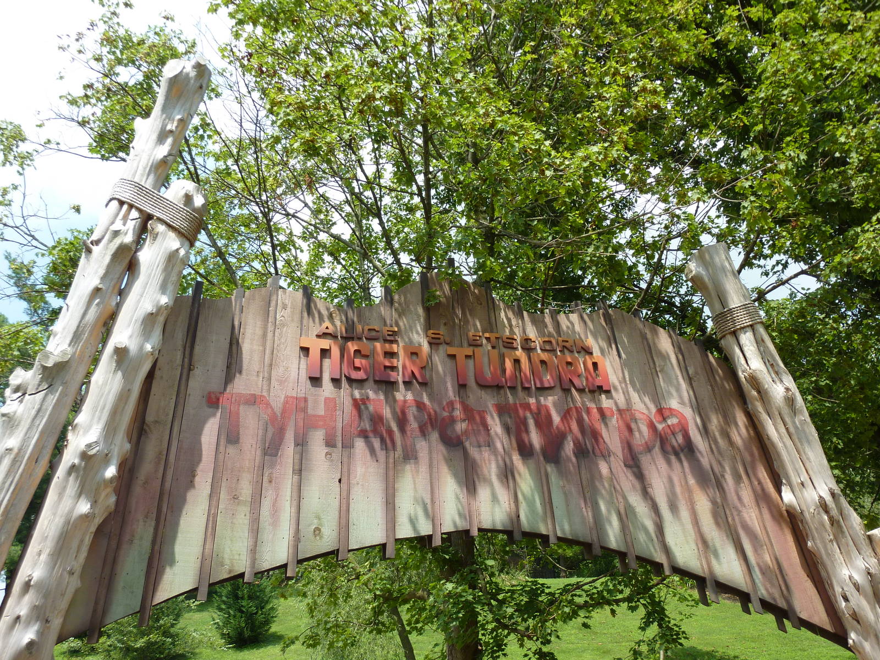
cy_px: 330
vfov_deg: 38.7
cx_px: 440
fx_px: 941
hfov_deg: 50.1
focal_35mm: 37
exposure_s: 1/500
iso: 100
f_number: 3.6
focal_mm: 6.1
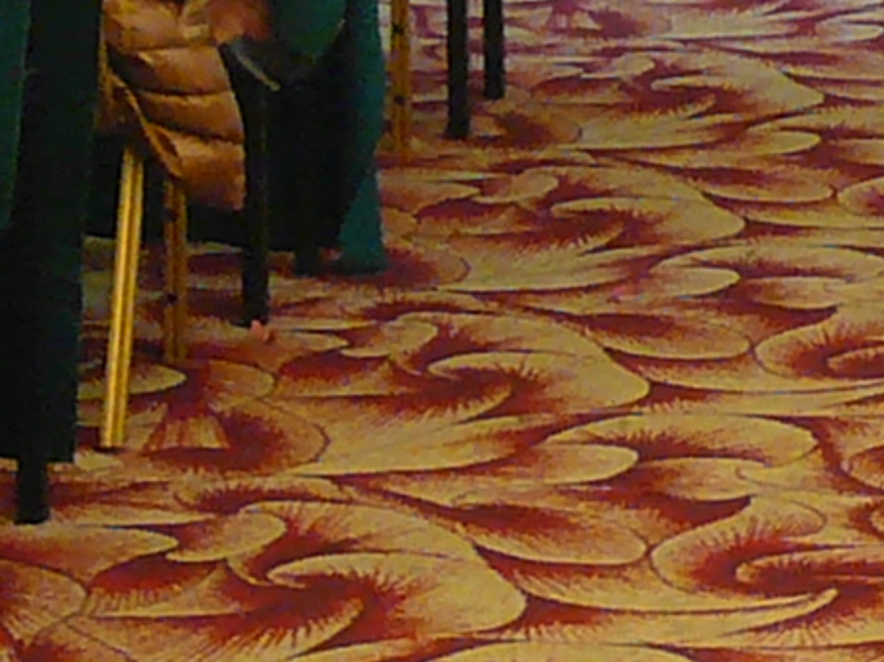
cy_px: -1135
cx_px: 915
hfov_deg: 8.9
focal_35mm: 222
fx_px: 5666
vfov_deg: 6.3
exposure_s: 1/13
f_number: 2.9
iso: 200
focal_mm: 5.2
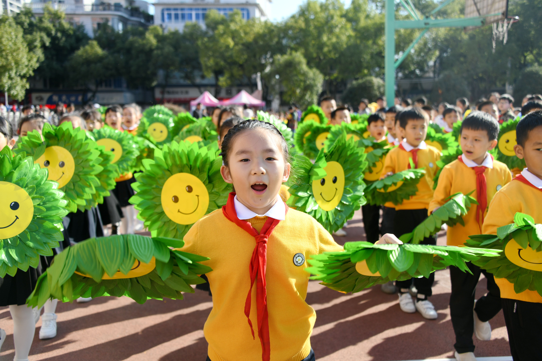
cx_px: 271
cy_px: 180
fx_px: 572
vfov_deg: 35.1
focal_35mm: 38
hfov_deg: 50.7
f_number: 5.6
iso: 140
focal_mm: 38
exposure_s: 1/400
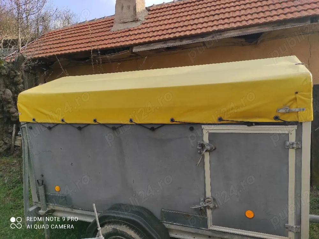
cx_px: 160
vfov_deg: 54.8
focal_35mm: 25
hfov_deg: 69.4
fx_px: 230
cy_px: 120
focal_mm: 5.43
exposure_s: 1/1000
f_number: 1.89
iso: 100
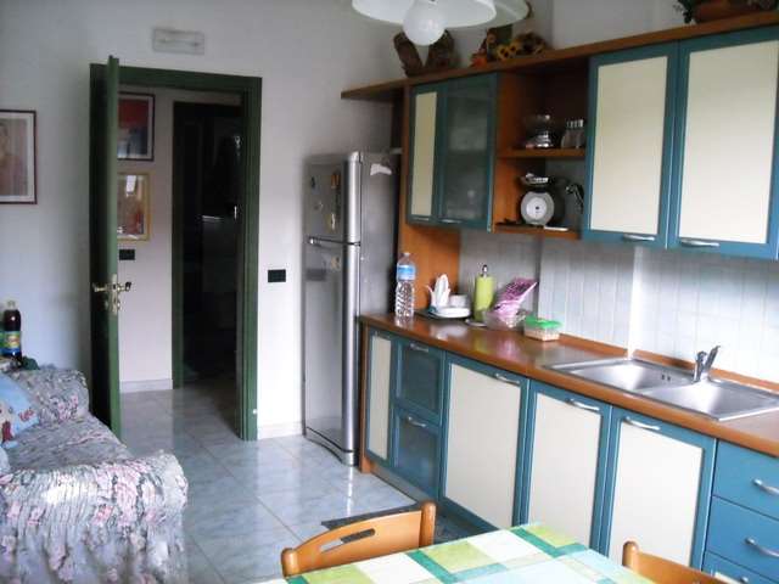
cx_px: 390
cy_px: 292
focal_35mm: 35
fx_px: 788
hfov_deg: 52.6
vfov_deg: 40.7
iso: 800
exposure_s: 1/80
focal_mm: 5.7
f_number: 2.8
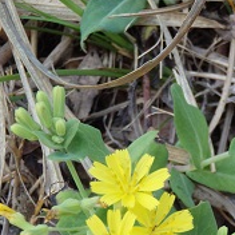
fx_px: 576
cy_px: 184
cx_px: 190
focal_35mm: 75
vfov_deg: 22.8
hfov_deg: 22.7
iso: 160
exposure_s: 1/125
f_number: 4.7
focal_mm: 6.6
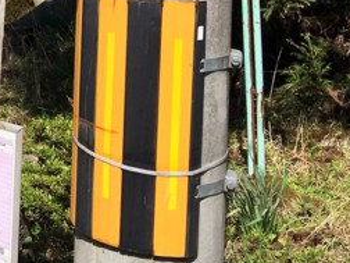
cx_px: -197
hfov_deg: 18.5
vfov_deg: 15.6
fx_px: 930
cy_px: -40
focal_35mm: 92
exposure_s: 1/2653
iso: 25
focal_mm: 4.15
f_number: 2.2
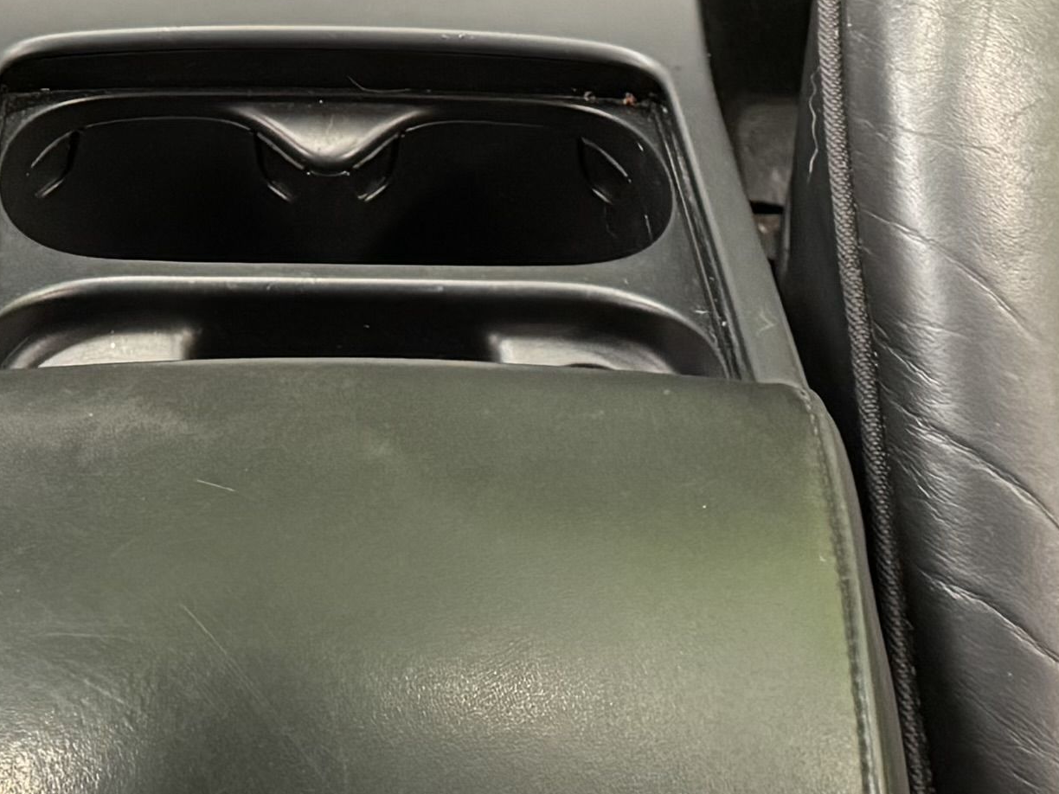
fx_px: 3426
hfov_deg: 17.5
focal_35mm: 112
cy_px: -662
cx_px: 246
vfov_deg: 12.1
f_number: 1.78
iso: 800
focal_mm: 6.76
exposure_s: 1/50
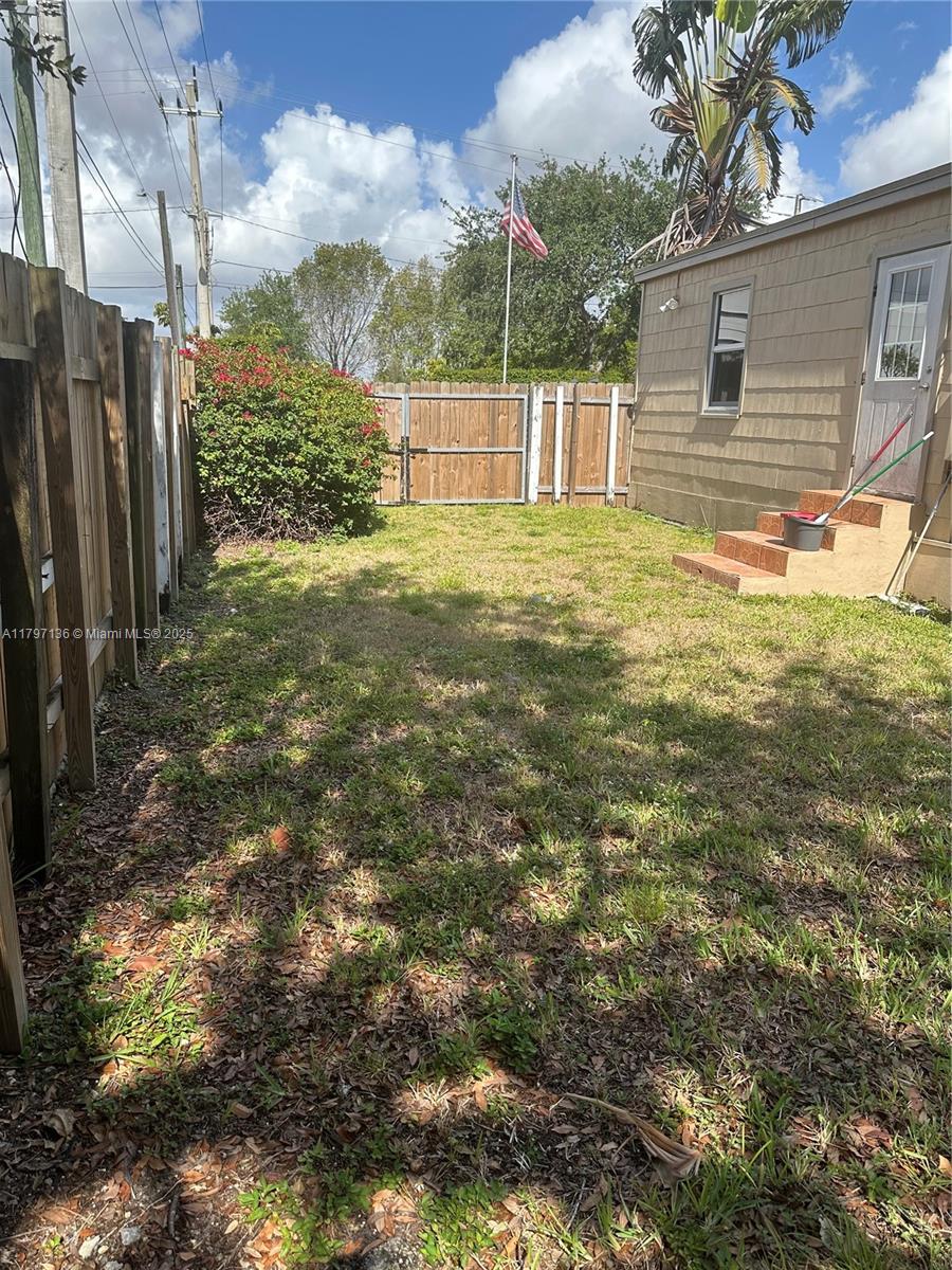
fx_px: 880
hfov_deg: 56.8
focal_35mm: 24
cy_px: 635
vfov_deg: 71.6
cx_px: 476
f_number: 1.78
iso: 80
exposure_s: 1/2882
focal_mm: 6.86
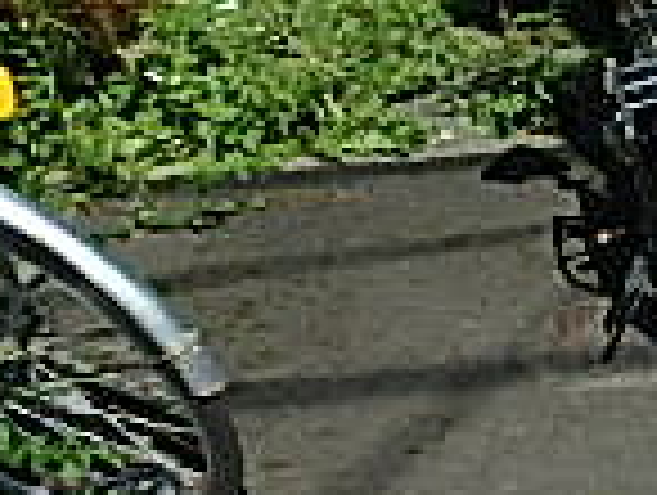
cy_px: 202
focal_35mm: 92
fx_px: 1749
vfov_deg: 16.1
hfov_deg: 16.9
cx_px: 1238
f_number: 6
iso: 125
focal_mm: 3.7
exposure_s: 1/500
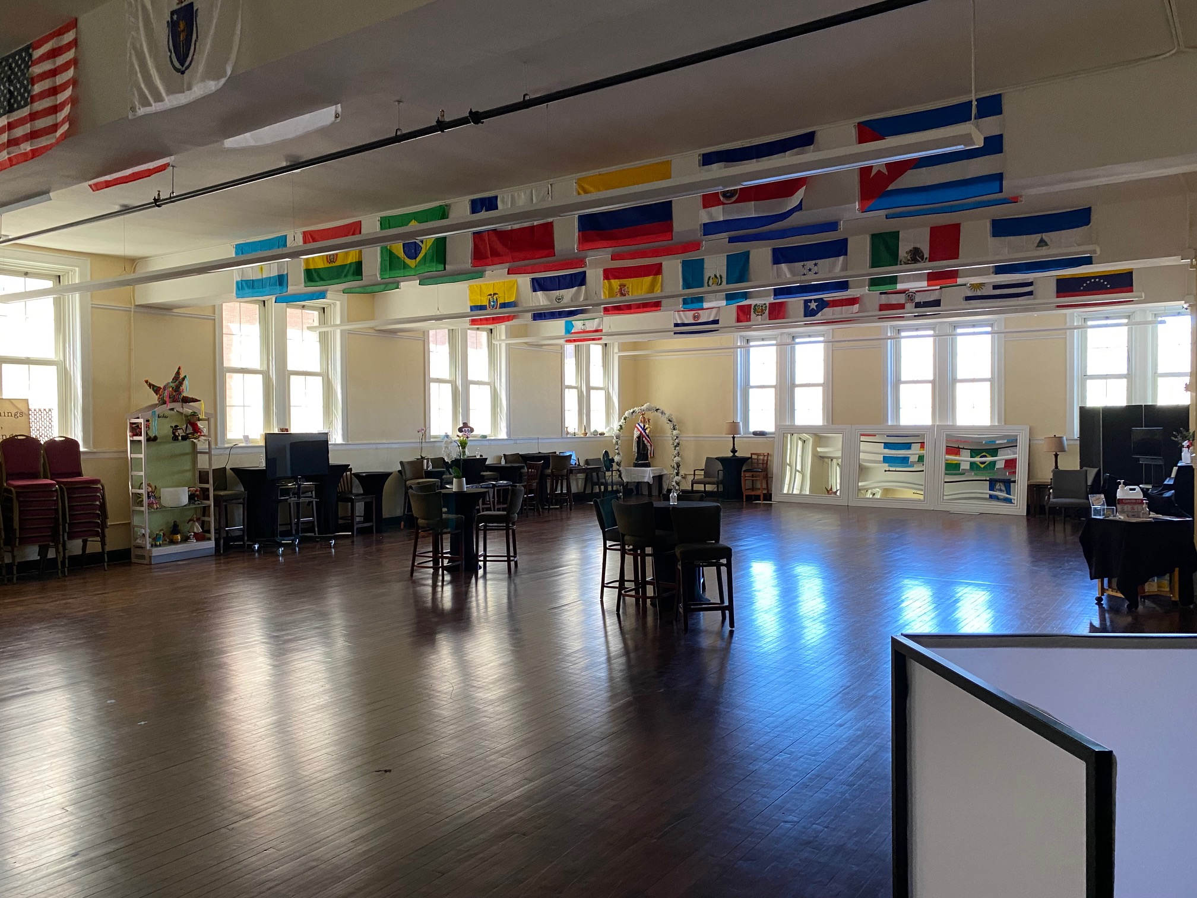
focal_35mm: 26
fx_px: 899
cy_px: 449
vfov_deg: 53.1
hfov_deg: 67.3
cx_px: 598
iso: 200
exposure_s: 1/60
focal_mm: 4.25
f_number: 1.8
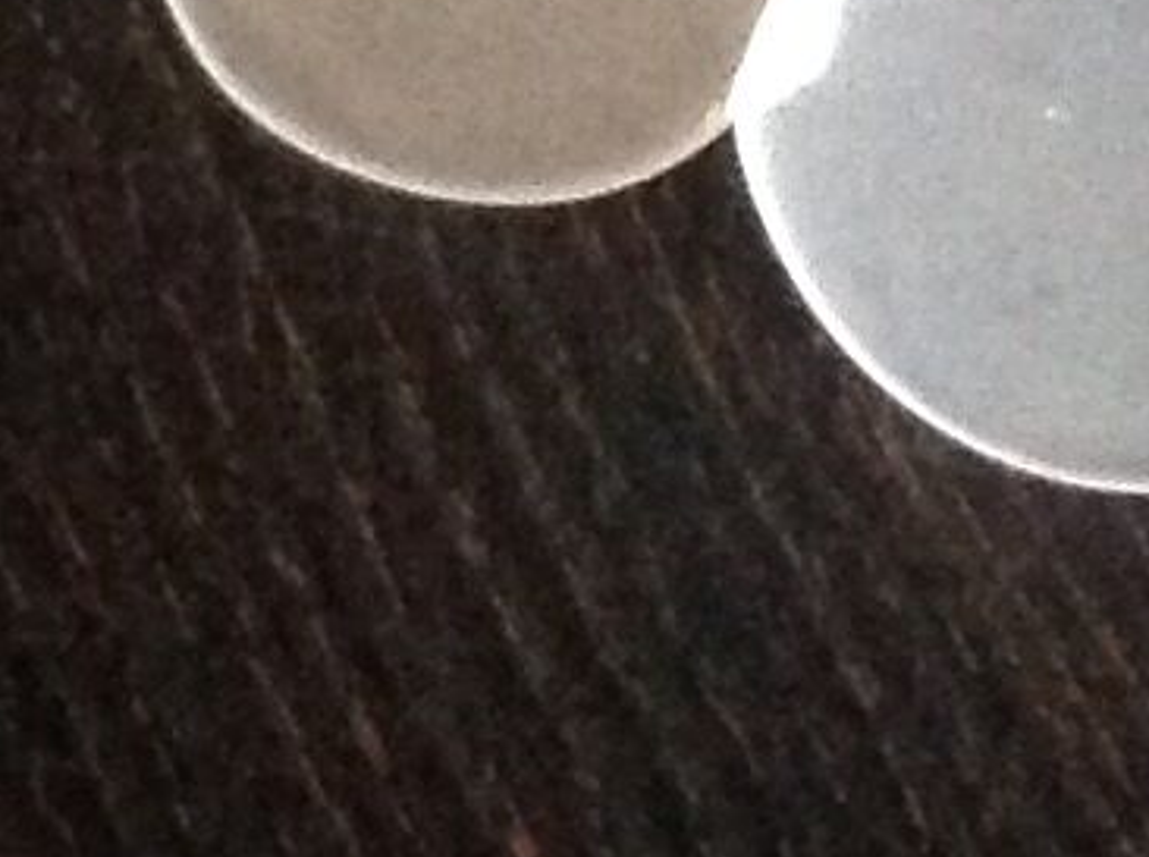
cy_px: -1529
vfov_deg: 5.7
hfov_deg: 7.8
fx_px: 8216
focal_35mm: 248
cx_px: -807
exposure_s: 1/15
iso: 500
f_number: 2.4
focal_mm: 4.28
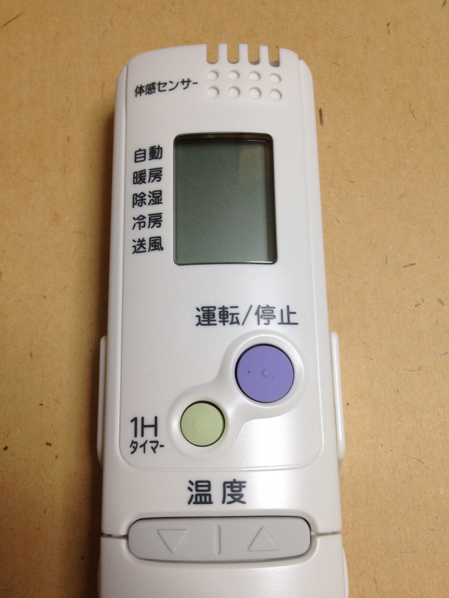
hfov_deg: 40.7
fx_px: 605
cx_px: 224
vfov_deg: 52.6
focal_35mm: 35
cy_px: 299
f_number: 2.4
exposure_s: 1/60
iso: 64
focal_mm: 4.28
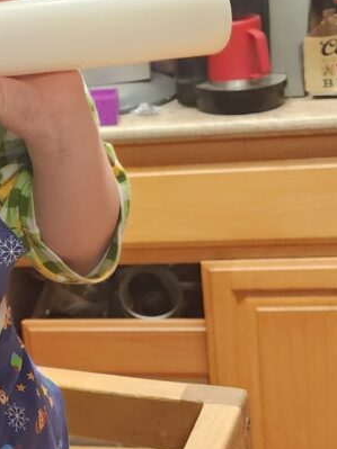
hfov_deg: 23.5
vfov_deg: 29.7
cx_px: -20
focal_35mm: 59
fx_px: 766
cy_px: -33
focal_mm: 6.4
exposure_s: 1/120
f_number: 1.8
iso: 800
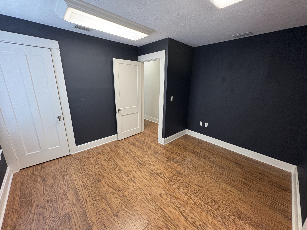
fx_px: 124
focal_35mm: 14
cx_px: 154
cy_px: 115
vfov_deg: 85.7
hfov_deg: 102.1
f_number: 2.2
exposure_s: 1/60
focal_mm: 2.22
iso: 160
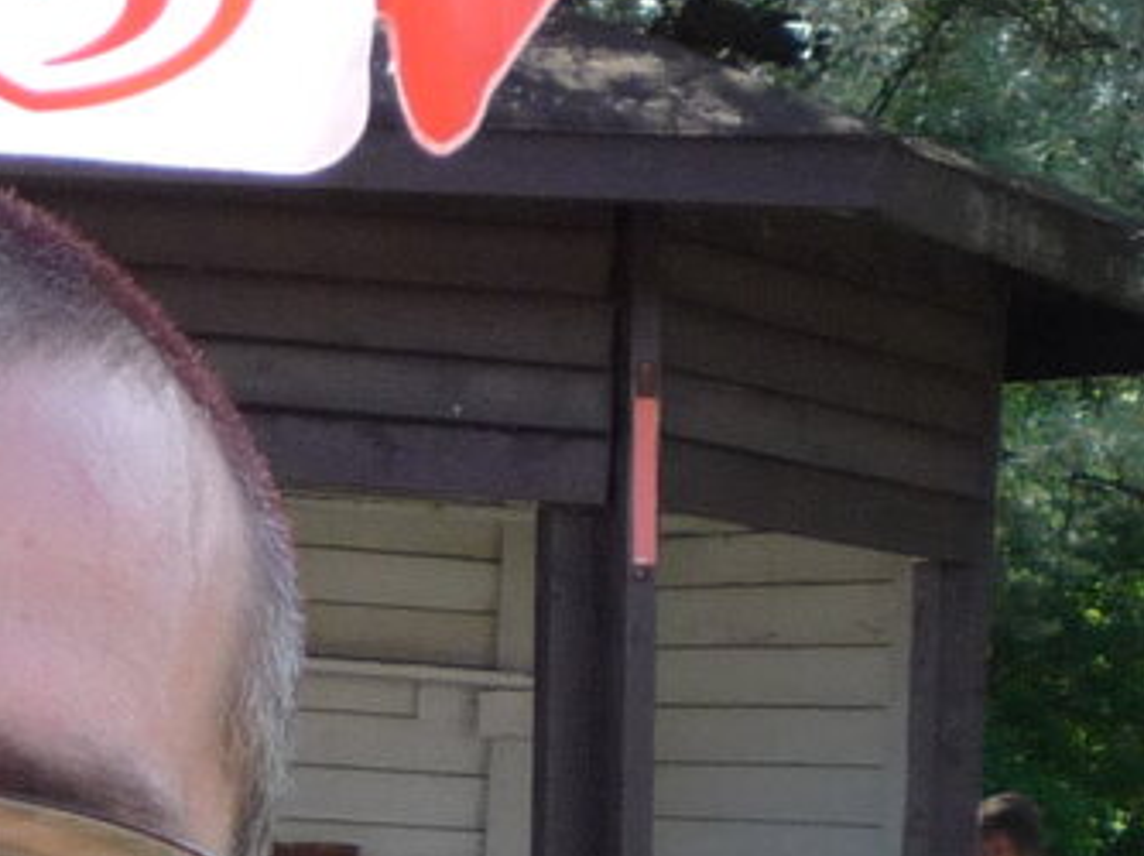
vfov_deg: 9.5
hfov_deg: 12.6
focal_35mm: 151
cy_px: 1383
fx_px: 4987
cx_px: -469
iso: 100
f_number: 3.3
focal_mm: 5.3
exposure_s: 1/400
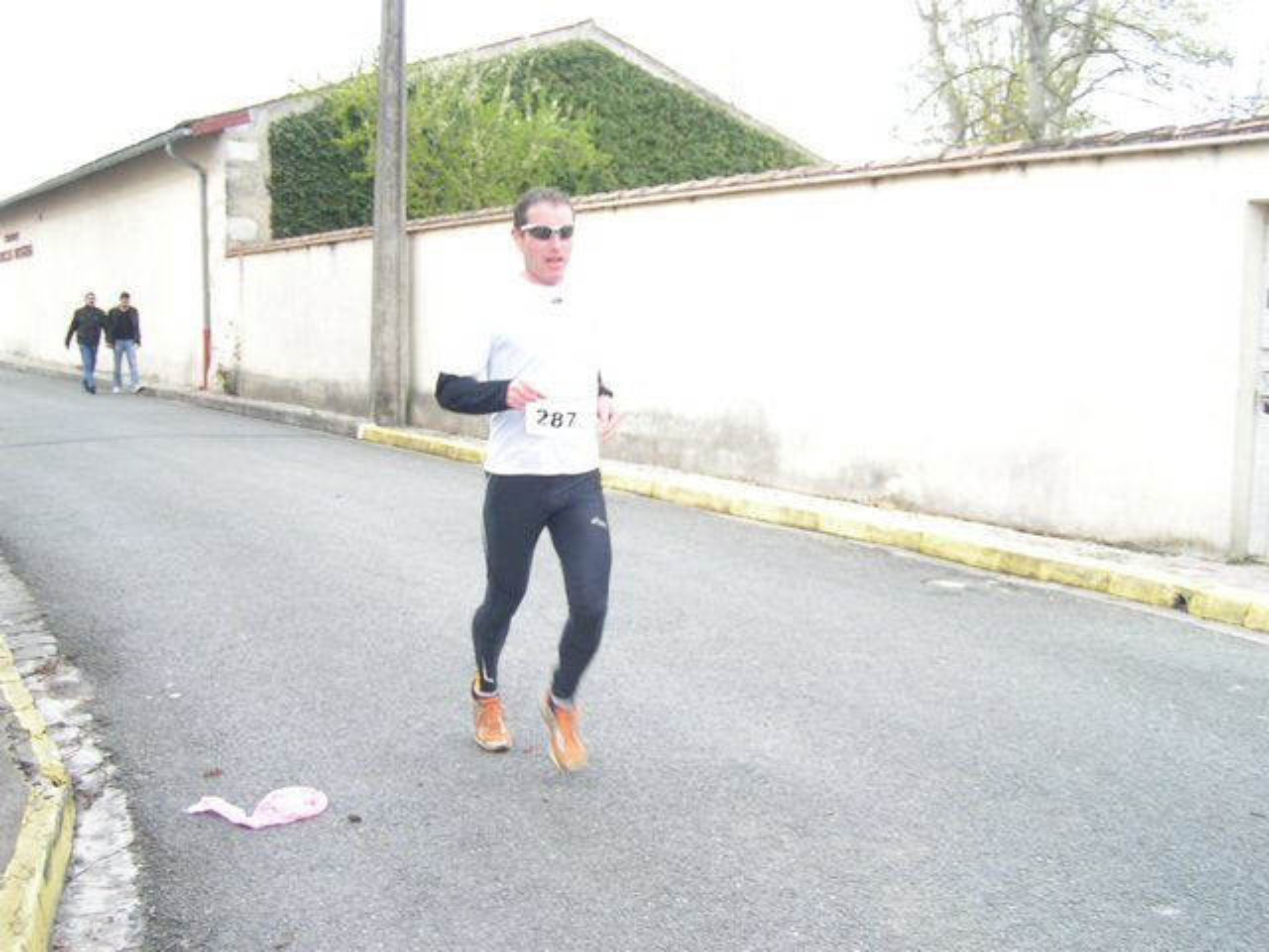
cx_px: 634
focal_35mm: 38
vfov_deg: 37.7
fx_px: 1393
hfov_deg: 49.0
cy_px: 476
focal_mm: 5.8
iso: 50
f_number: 2.8
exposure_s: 1/100
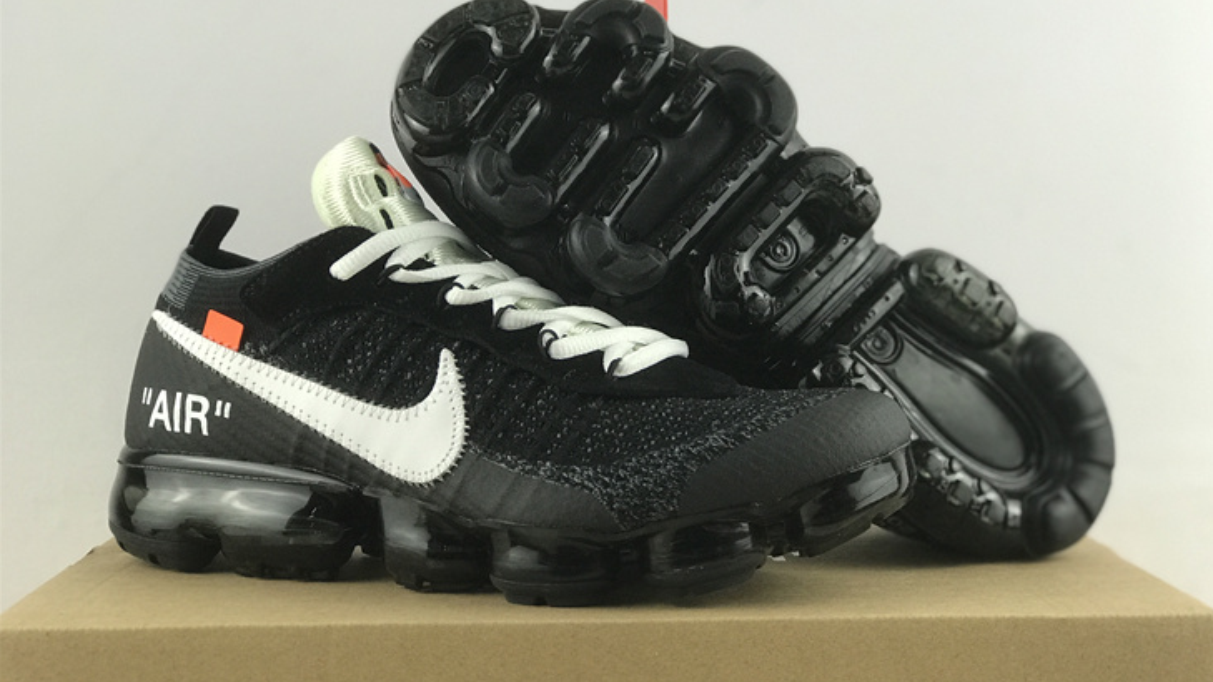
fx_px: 2026
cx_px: 614
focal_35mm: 63
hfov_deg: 33.3
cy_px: 257
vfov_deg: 19.1
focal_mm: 6.6
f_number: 2.8
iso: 64
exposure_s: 1/50
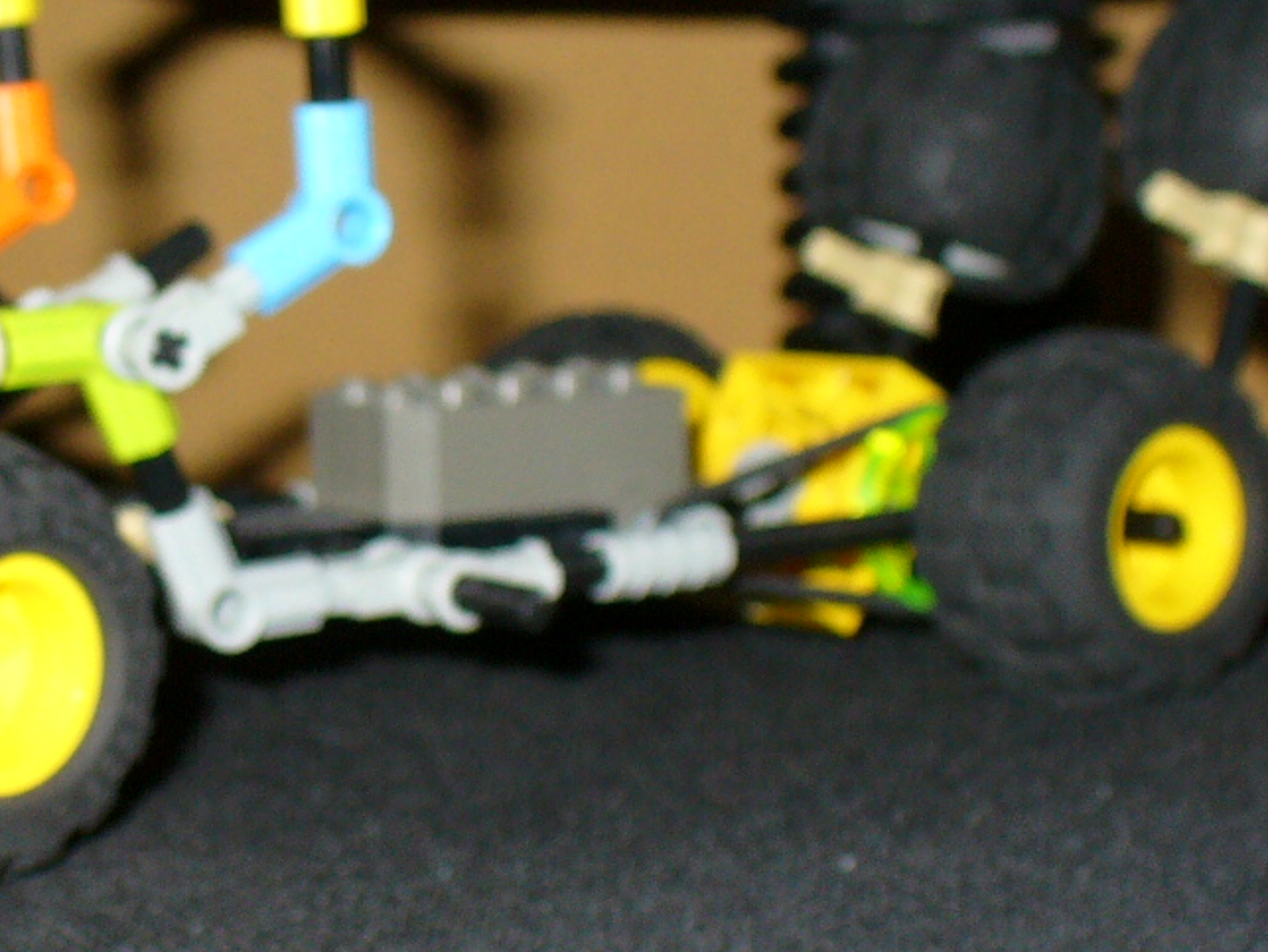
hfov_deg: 21.1
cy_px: 447
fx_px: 3372
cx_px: 312
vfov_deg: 16.1
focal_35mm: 92
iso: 100
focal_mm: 6.1
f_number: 2.8
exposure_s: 1/60
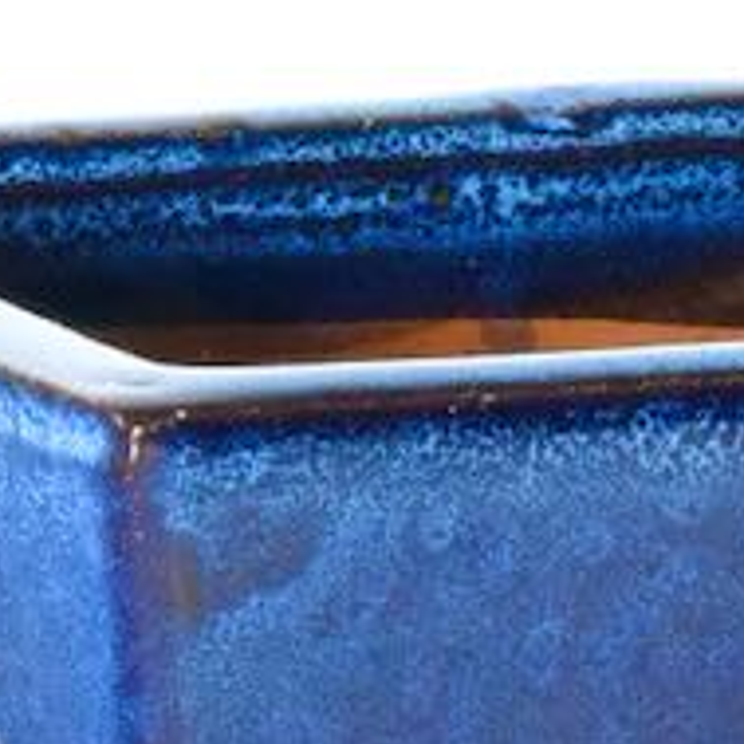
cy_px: -500
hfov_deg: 1.9
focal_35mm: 904
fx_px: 21982
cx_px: 744
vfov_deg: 1.9
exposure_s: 1/10
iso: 4000
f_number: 16
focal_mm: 104.9
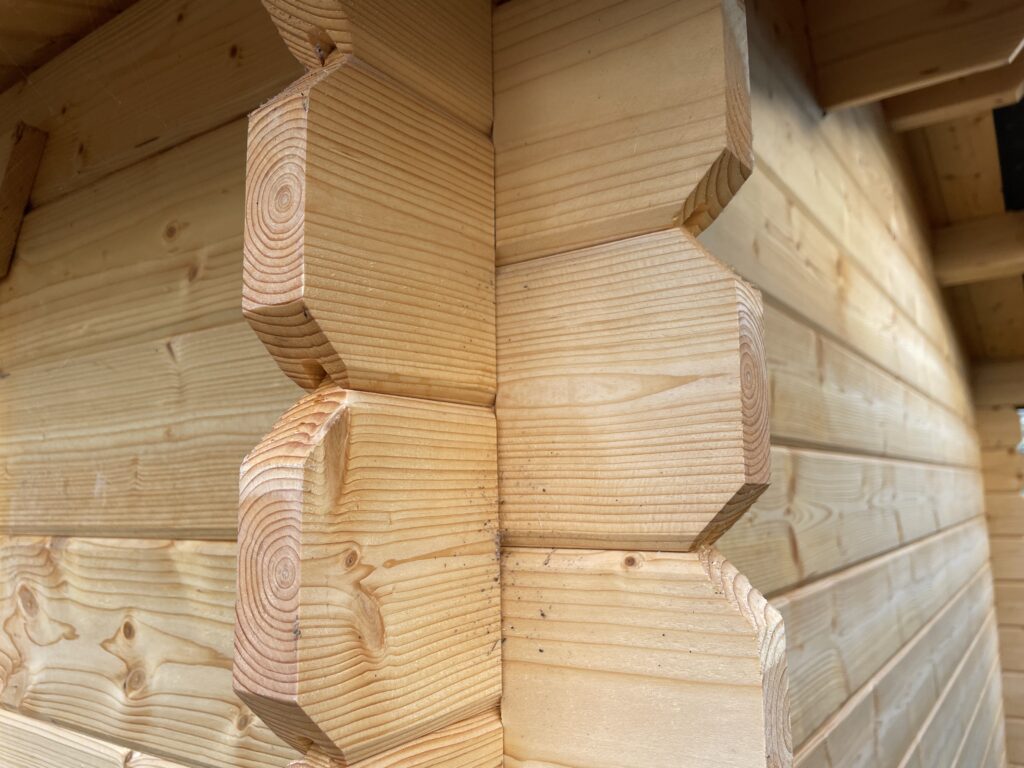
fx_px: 769
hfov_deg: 67.3
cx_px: 512
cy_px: 384
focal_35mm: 26
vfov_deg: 53.1
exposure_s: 1/258
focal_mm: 4.2
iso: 32
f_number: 1.6
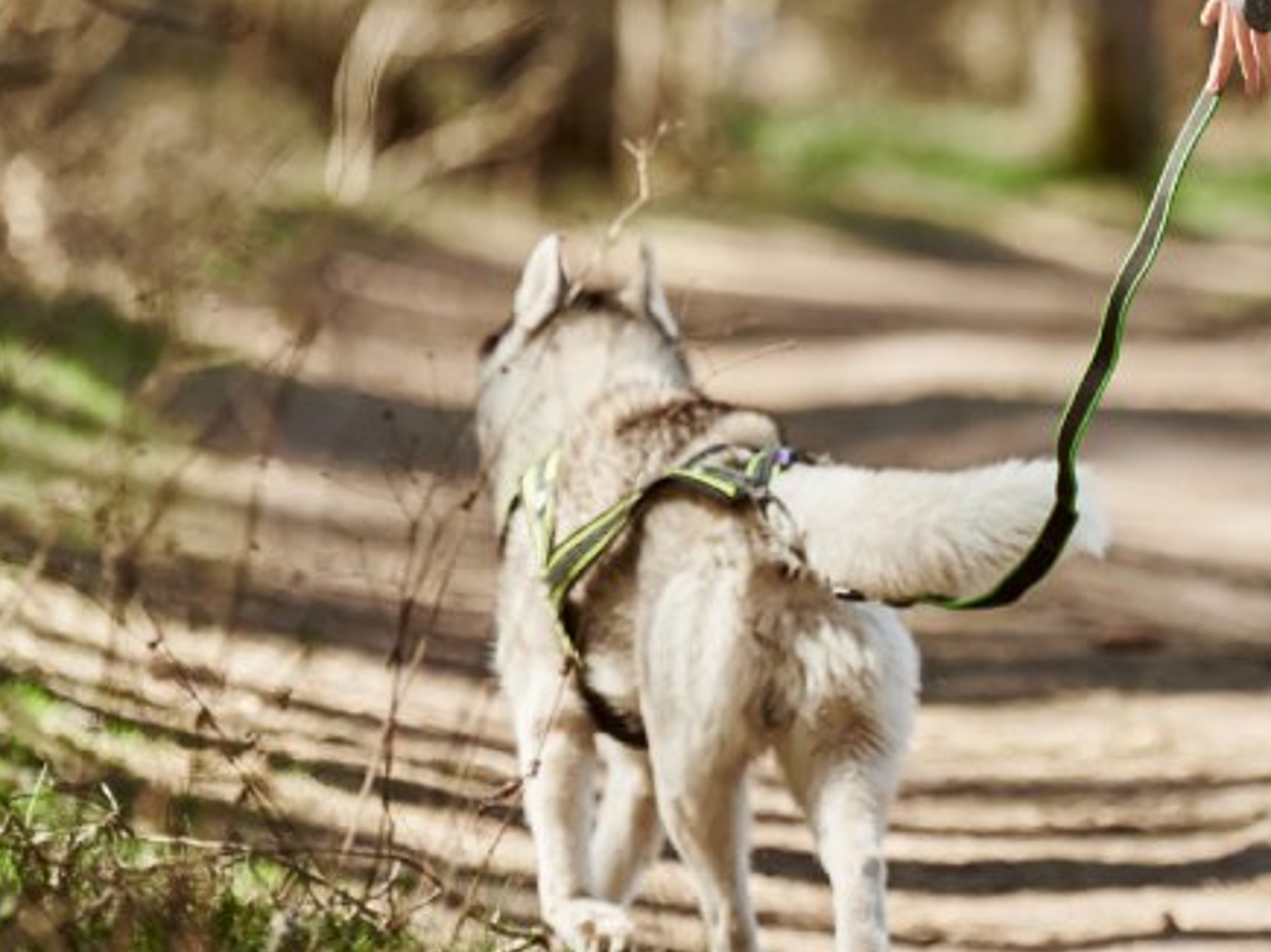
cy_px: 79
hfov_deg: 4.5
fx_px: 16078
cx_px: 1110
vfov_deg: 3.4
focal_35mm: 438
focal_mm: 165
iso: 640
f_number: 3.2
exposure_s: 1/1600
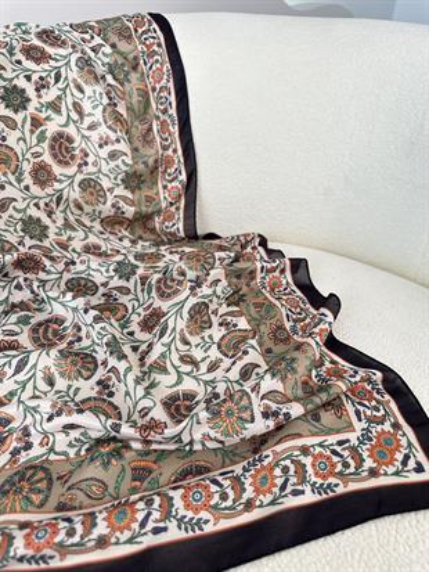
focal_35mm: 24
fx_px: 396
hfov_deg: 56.8
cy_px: 286
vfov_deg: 71.6
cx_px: 214
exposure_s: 1/125
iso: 64
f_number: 1.78
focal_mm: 6.86
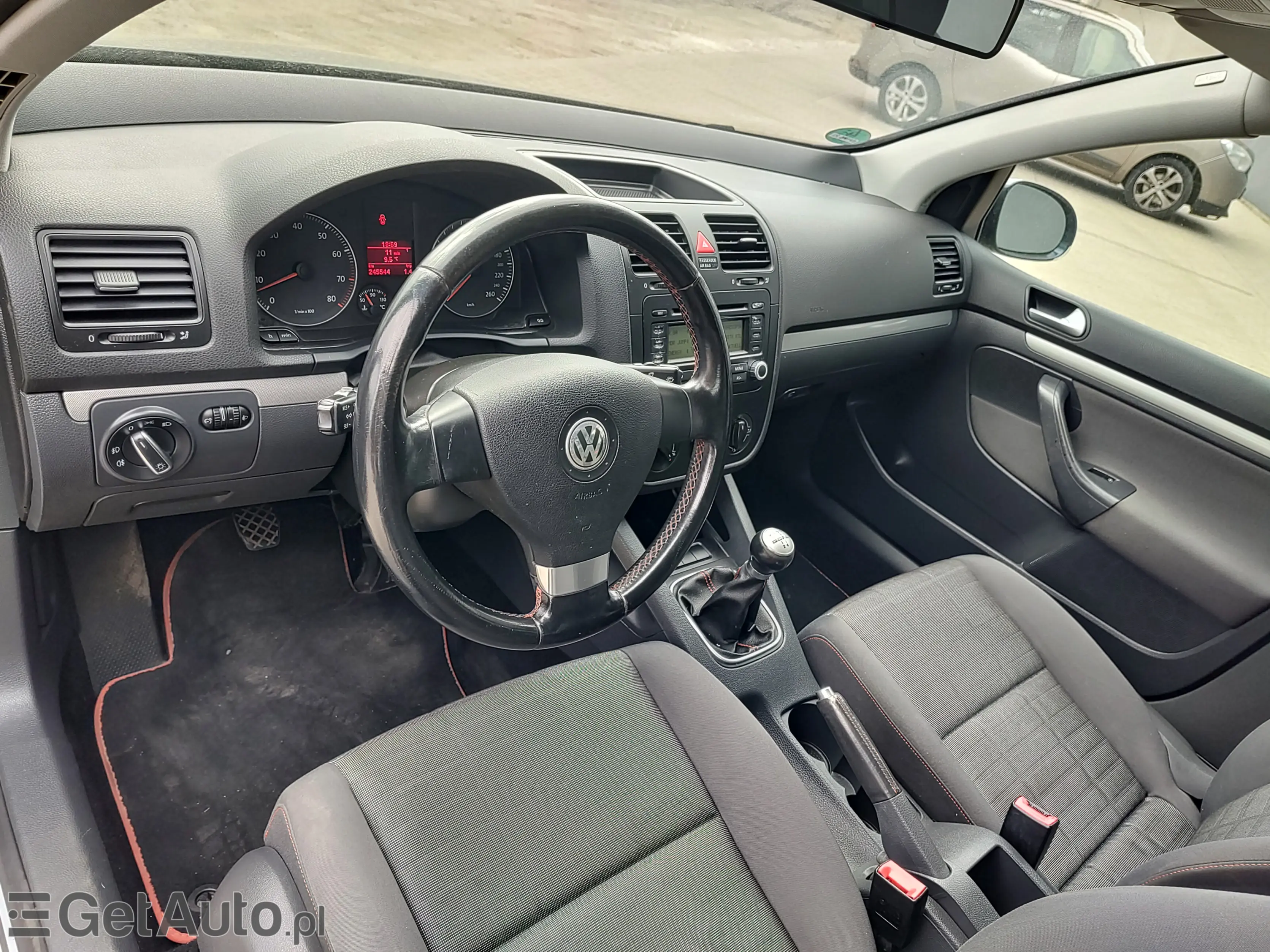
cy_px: 476
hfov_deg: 73.9
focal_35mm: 23
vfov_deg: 58.9
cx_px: 635
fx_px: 844
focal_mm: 5.56
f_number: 1.8
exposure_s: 1/284
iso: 100
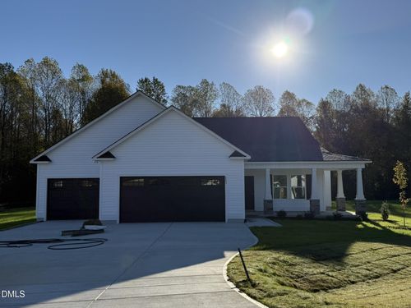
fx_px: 380
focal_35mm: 32
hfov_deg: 56.8
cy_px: 154
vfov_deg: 44.2
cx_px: 206
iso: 100
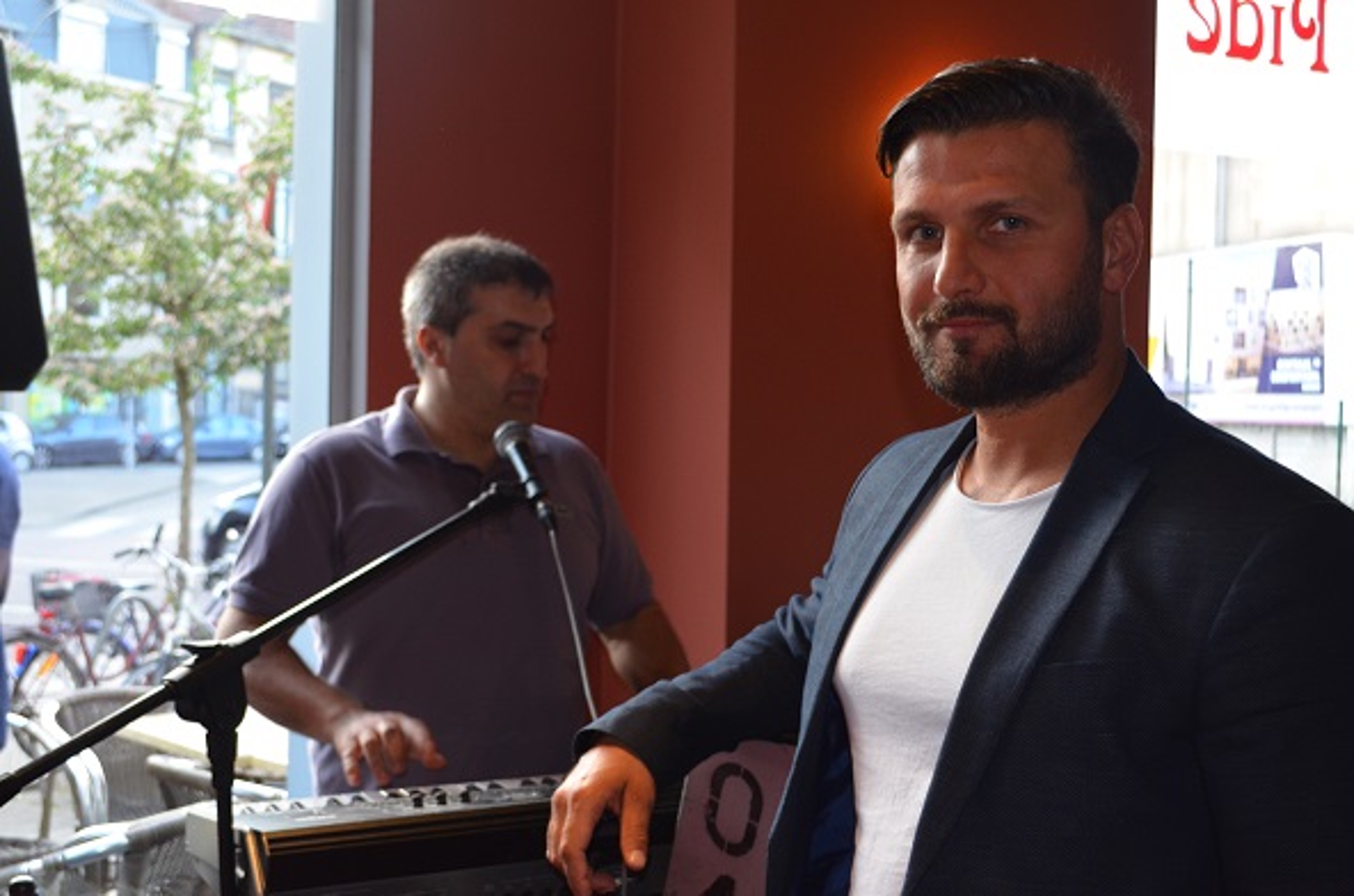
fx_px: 1633
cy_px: 448
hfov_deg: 45.0
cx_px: 677
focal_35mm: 44
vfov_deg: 30.7
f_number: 4.5
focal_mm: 29
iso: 640
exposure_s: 1/60
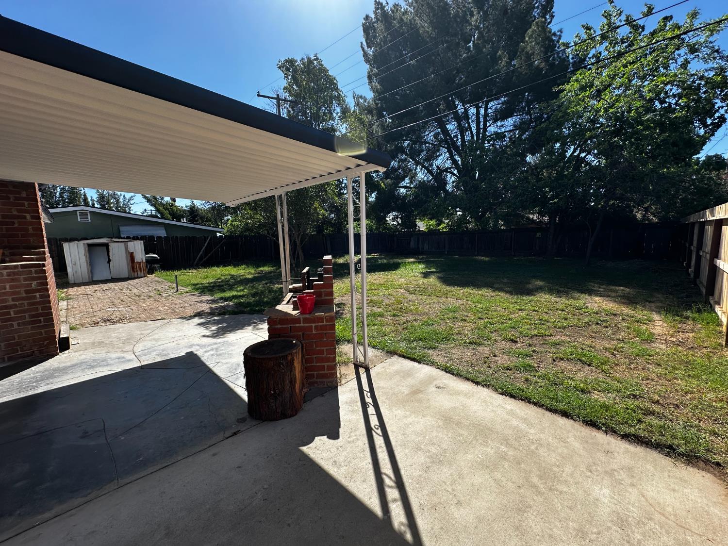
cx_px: 364
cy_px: 273
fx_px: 294
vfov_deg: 85.7
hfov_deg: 102.1
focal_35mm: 14
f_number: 2.2
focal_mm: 2.22
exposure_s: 1/1092
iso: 40
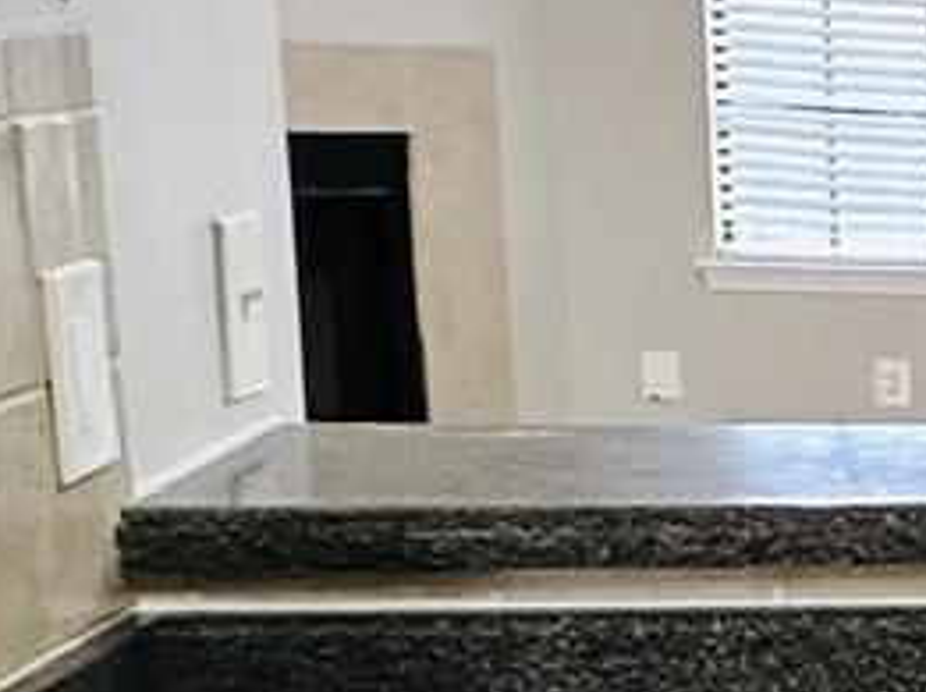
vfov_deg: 13.4
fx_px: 2939
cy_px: 550
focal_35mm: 110
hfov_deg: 11.0
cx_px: 2817
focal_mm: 2.22
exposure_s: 1/60
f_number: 2.2
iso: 160
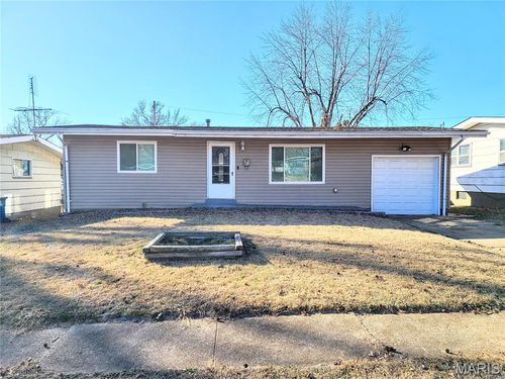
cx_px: 252
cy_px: 190
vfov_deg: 53.1
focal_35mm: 26
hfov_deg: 67.3
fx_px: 379
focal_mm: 5.4
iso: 40
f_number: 1.8
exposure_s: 1/1205
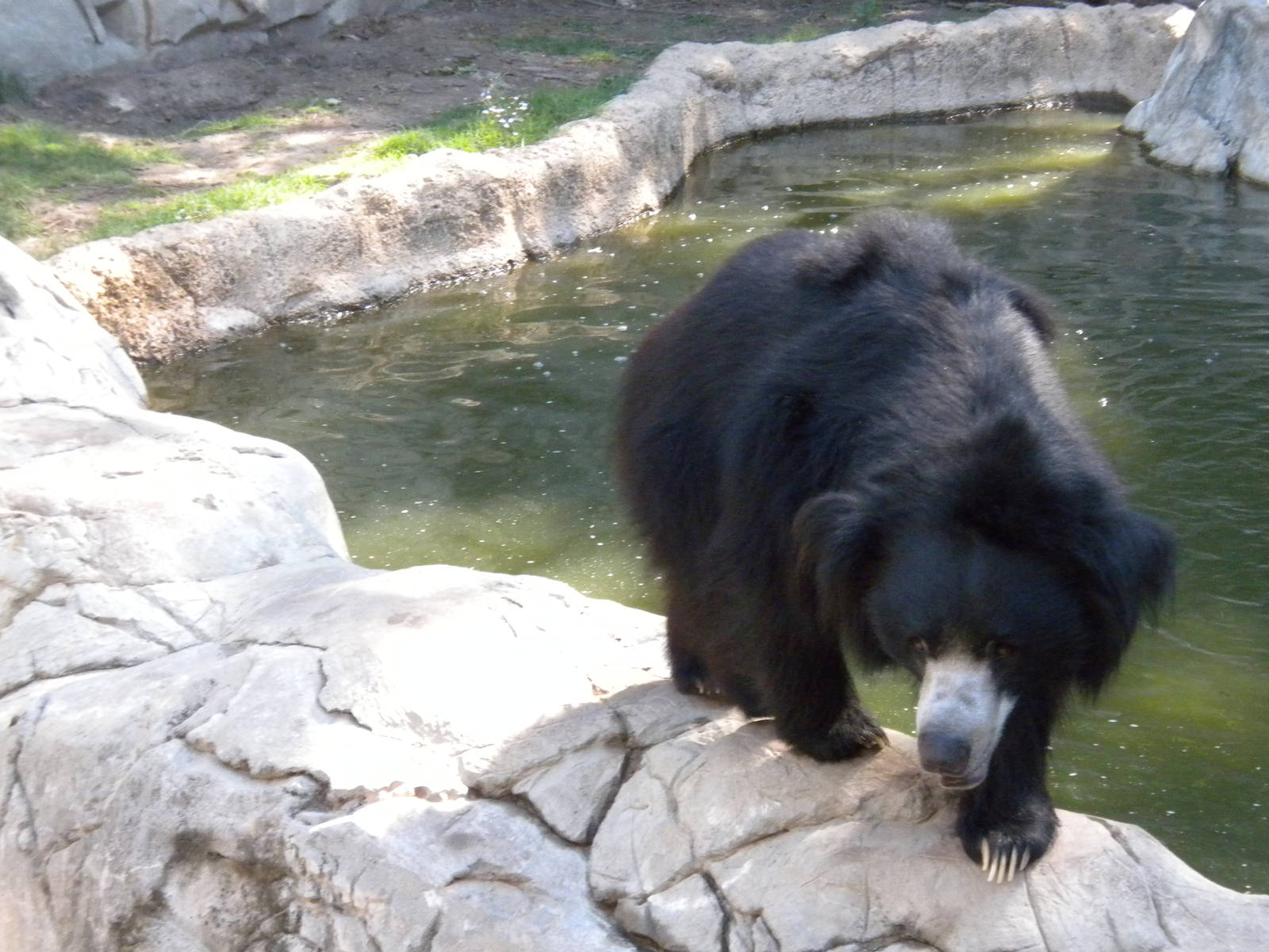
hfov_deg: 23.0
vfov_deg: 17.4
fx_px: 3116
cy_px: 476
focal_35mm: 85
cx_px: 634
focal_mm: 15
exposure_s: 1/152
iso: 496
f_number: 5.1
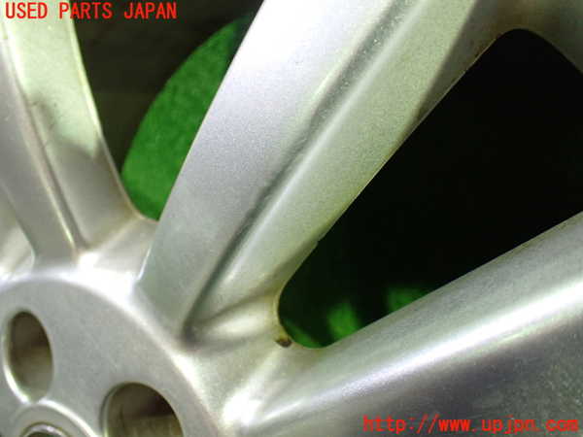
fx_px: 505
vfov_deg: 46.8
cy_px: 218
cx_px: 292
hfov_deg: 60.0
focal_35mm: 30
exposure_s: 1/30
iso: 800
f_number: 2.3
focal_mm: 5.4
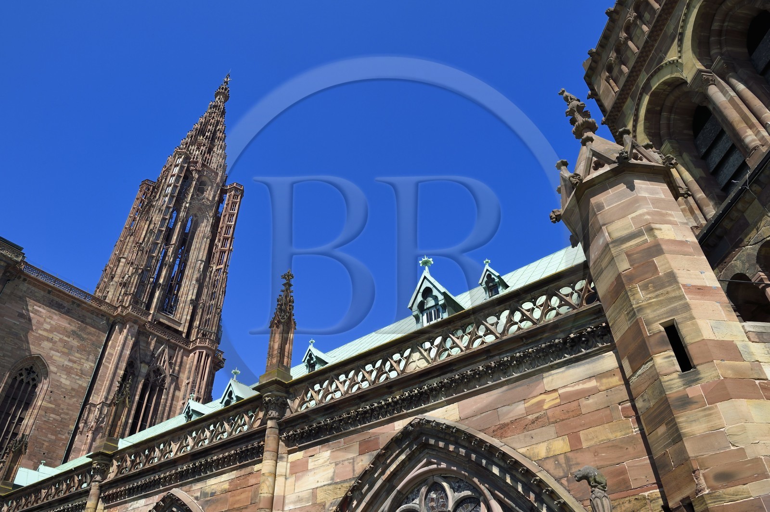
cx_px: 385
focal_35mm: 24
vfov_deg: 53.1
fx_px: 513
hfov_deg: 73.8
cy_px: 256
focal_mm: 24
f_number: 13
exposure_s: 1/250
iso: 200
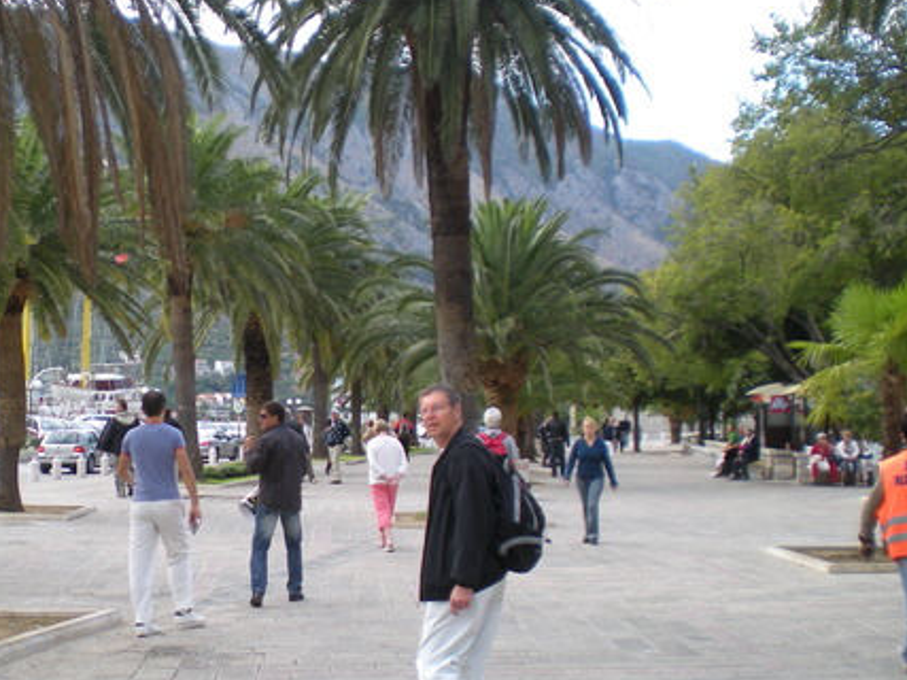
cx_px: 280
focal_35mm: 57
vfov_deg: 25.6
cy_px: 414
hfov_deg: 33.4
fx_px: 1493
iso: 64
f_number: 3.1
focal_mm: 6.3
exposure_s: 1/170
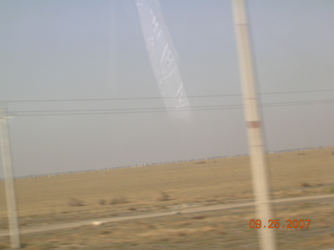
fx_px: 1110
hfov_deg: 17.1
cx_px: 167
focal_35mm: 115
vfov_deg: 12.9
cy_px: 125
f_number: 4.9
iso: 50
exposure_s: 1/61.3
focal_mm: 17.4
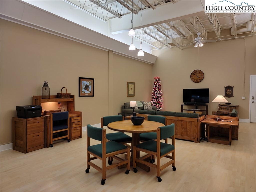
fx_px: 177
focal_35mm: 24
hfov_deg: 71.6
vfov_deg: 56.8
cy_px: 96
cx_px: 128
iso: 250
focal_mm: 6.7
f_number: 1.8
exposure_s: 1/120
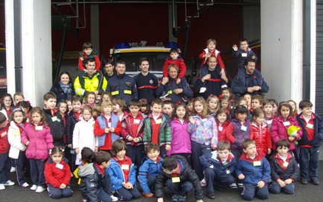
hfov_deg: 50.4
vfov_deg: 32.8
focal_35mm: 39
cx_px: 162
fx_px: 343
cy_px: 97
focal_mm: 6
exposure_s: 1/200
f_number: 2.7
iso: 80
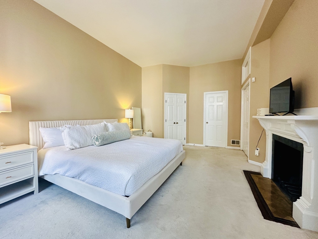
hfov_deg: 102.1
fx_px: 129
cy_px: 120
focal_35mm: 14
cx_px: 159
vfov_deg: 85.7
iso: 200
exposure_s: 1/120
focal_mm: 2.22
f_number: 2.2
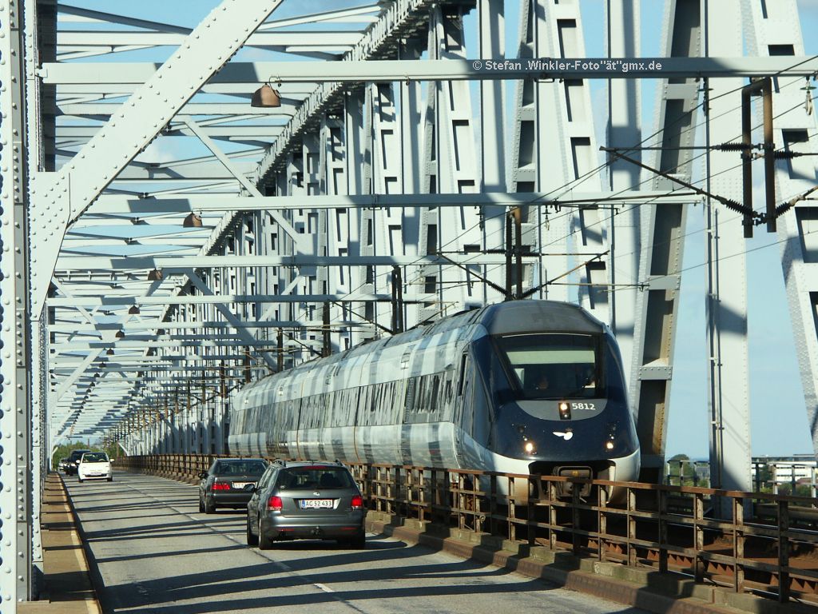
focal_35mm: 158
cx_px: 409
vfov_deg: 9.4
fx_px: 3734
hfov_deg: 12.5
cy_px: 307
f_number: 5
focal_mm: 40.29
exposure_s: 1/1250
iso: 100
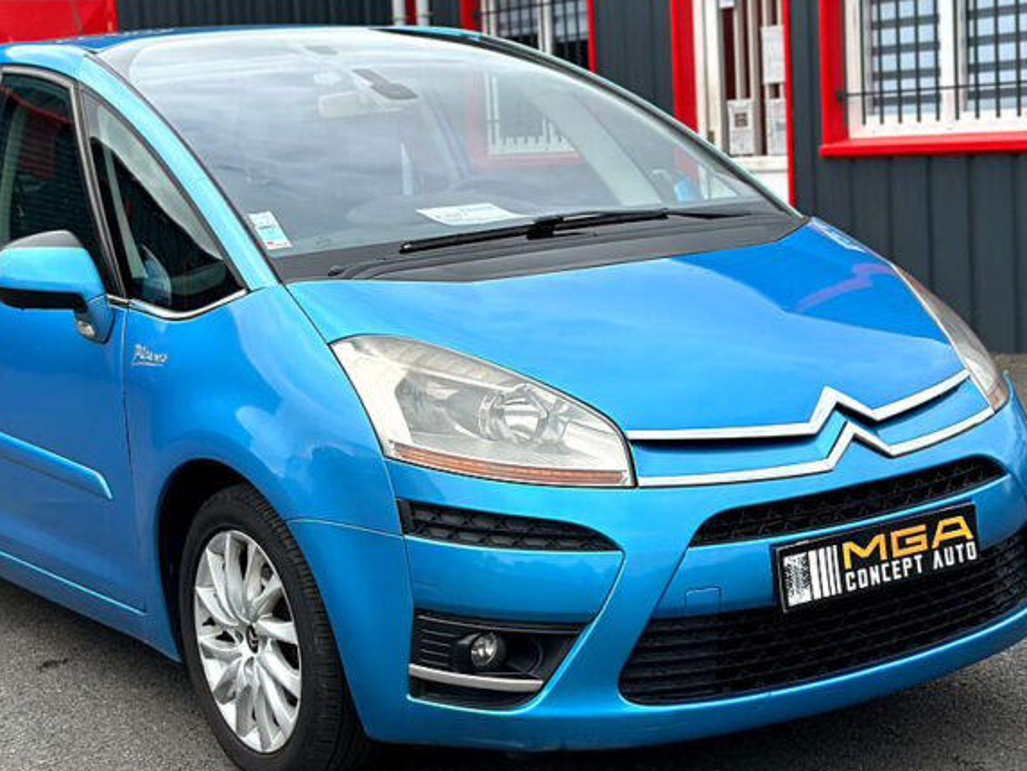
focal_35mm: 67
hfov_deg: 28.9
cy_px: 344
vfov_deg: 21.9
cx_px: 414
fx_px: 1988
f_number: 1.78
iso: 100
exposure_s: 1/4184
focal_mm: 6.86
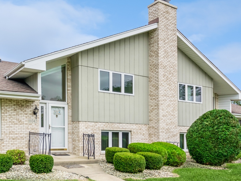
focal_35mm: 29
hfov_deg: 57.7
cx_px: 53
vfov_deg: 48.2
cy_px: 92
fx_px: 202
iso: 200
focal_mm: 10
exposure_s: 1/500
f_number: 5.6
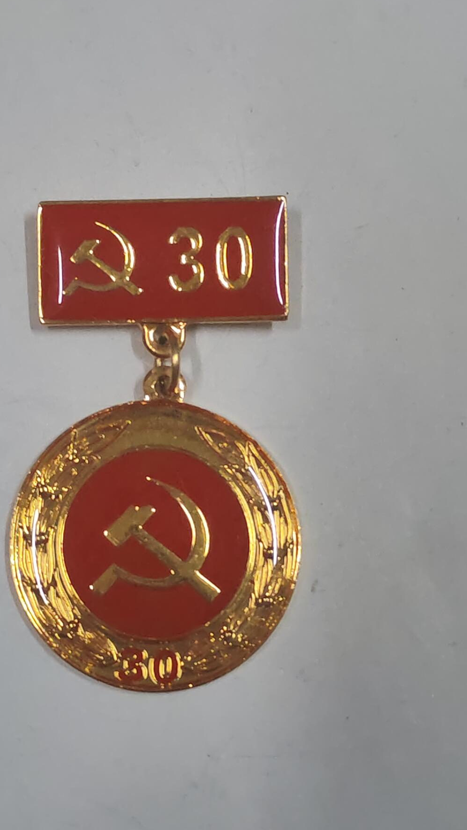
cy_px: 414
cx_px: 159
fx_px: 1651
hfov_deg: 16.1
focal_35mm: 75
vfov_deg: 28.2
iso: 640
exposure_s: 1/50
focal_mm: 5.52
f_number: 1.95
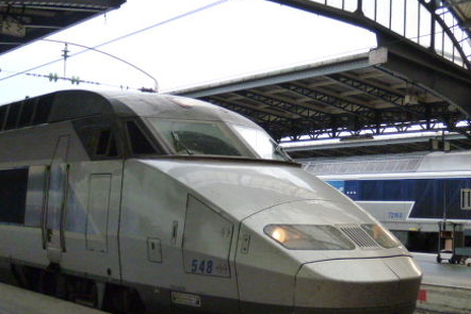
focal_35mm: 52
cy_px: 159
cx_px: 320
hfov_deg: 37.7
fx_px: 681
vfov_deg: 26.0
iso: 320
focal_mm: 6.1
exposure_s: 1/60
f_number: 2.8
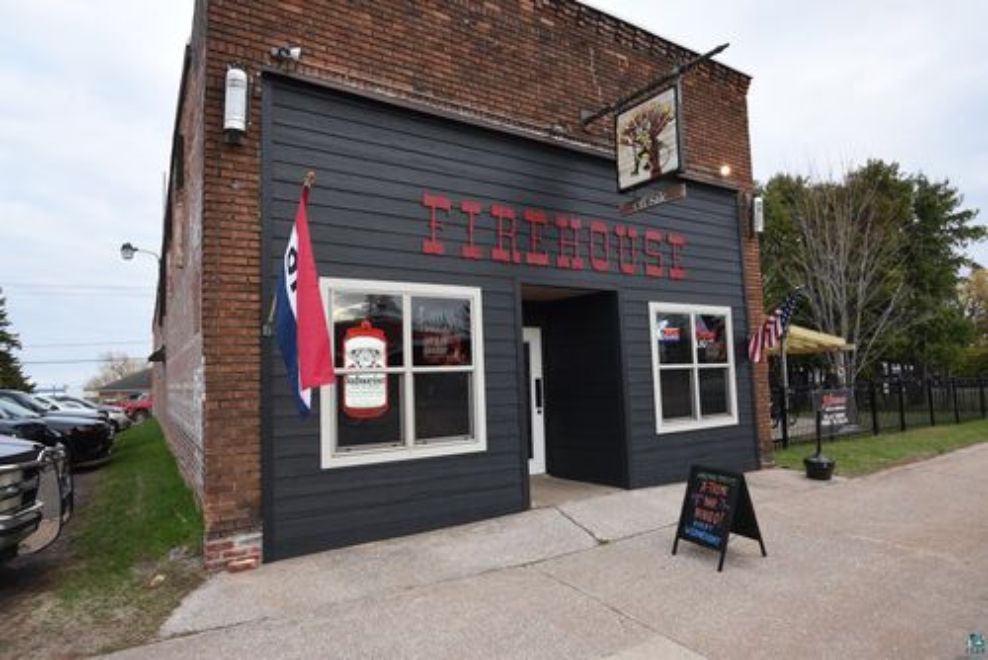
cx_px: 494
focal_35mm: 20
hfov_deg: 83.9
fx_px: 549
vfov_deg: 62.0
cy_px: 330
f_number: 5.6
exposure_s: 1/500
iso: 1250
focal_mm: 20
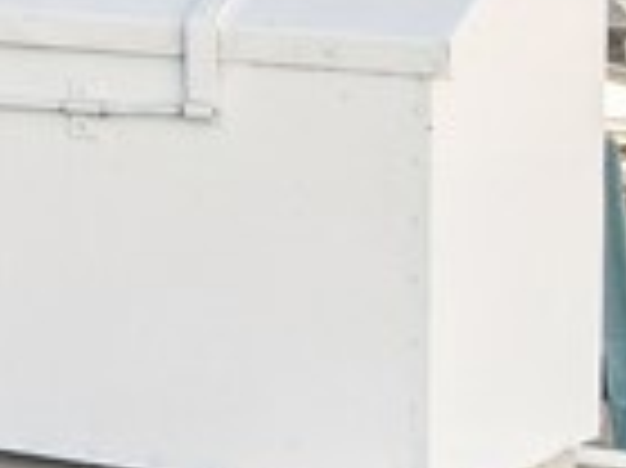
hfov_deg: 8.7
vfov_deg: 8.3
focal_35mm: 177
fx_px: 3198
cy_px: -148
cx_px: -1419
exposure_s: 1/15
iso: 100
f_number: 2.8
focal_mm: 12.3
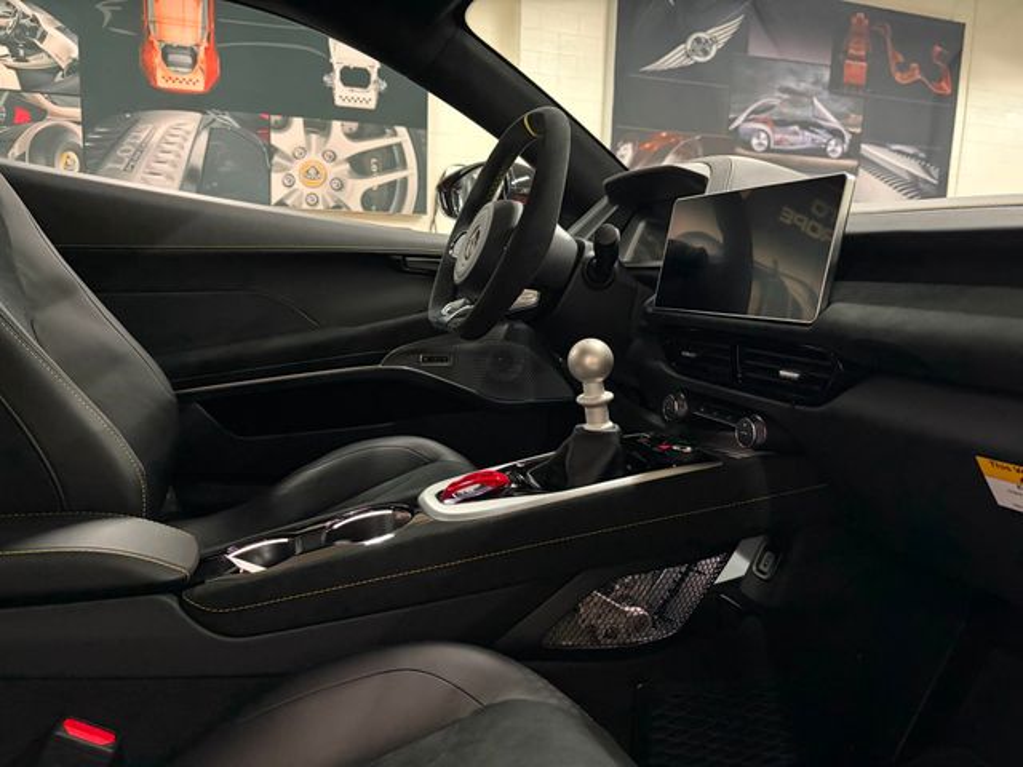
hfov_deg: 67.3
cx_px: 512
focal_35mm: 26
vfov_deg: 53.1
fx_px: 768
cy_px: 384
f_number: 1.6
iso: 800
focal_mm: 5.96
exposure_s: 1/30
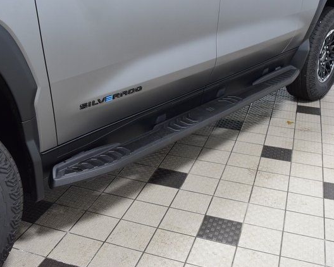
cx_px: 139
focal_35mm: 41
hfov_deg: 44.6
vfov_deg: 36.5
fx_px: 405
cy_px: 134
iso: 1600
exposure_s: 1/60
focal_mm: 24
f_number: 4
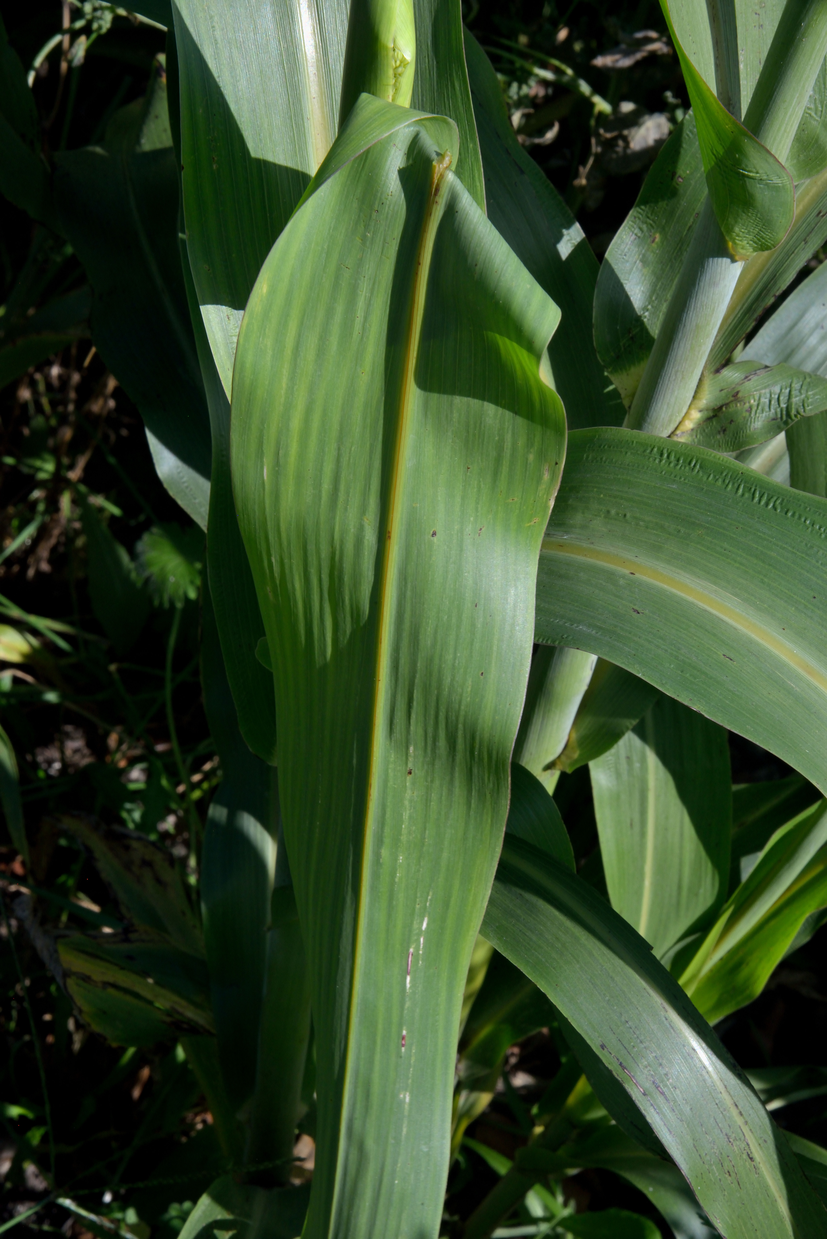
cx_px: 414
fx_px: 3271
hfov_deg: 14.4
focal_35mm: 95
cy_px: 620
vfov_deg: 21.5
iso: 800
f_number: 22
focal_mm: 95
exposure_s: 1/200
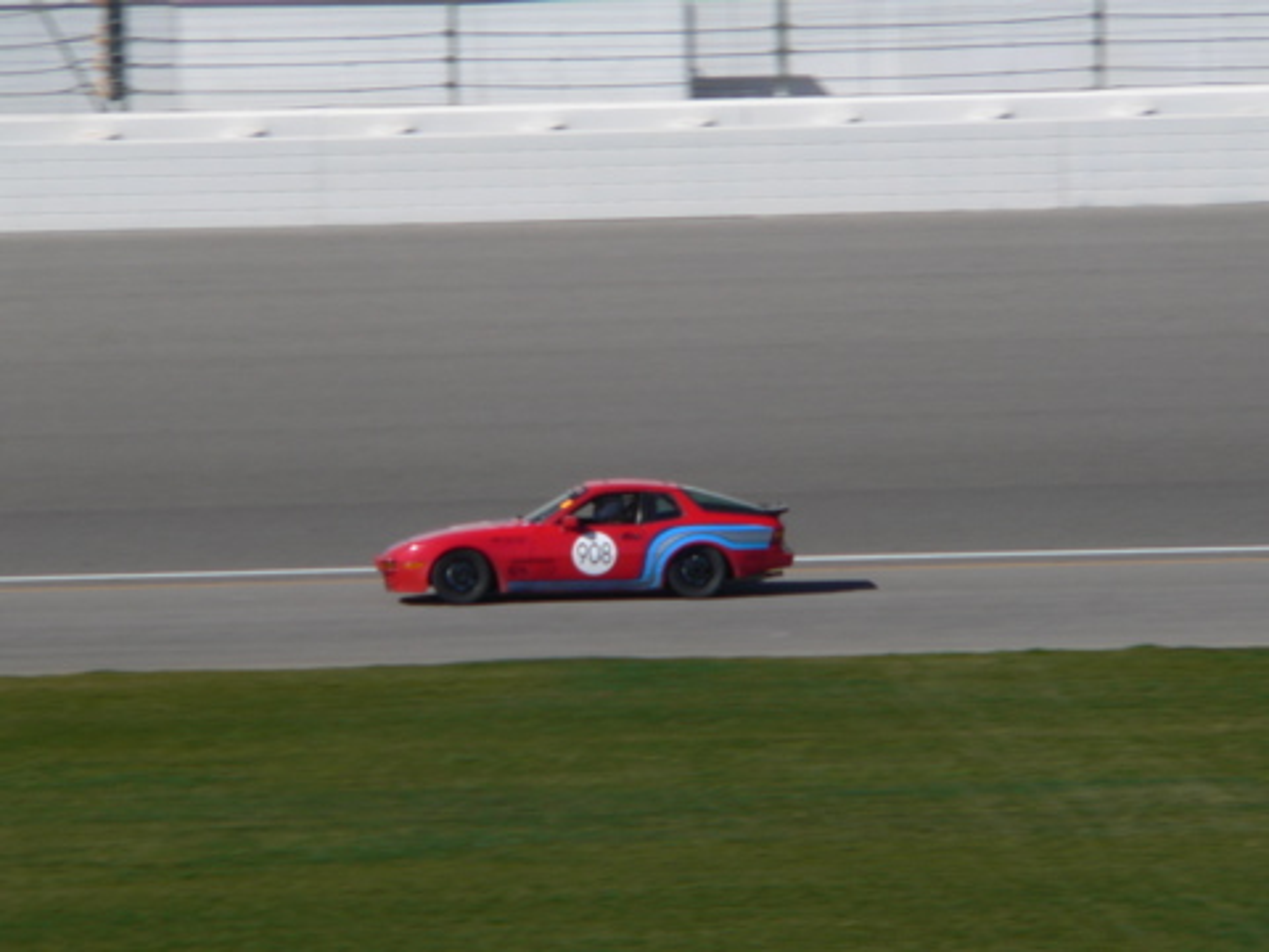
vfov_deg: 3.4
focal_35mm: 432
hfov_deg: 4.6
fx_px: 15837
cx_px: 634
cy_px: 476
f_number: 8
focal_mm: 72
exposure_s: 1/320
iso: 80
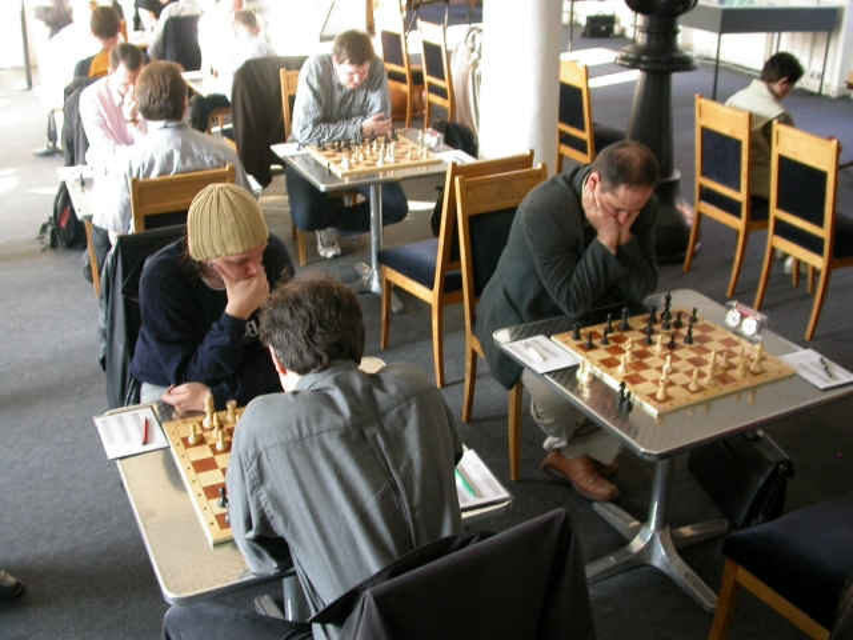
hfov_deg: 49.0
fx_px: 936
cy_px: 320
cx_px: 426
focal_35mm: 38
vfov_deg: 37.7
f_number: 2.6
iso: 100
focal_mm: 7.85
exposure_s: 1/12.7
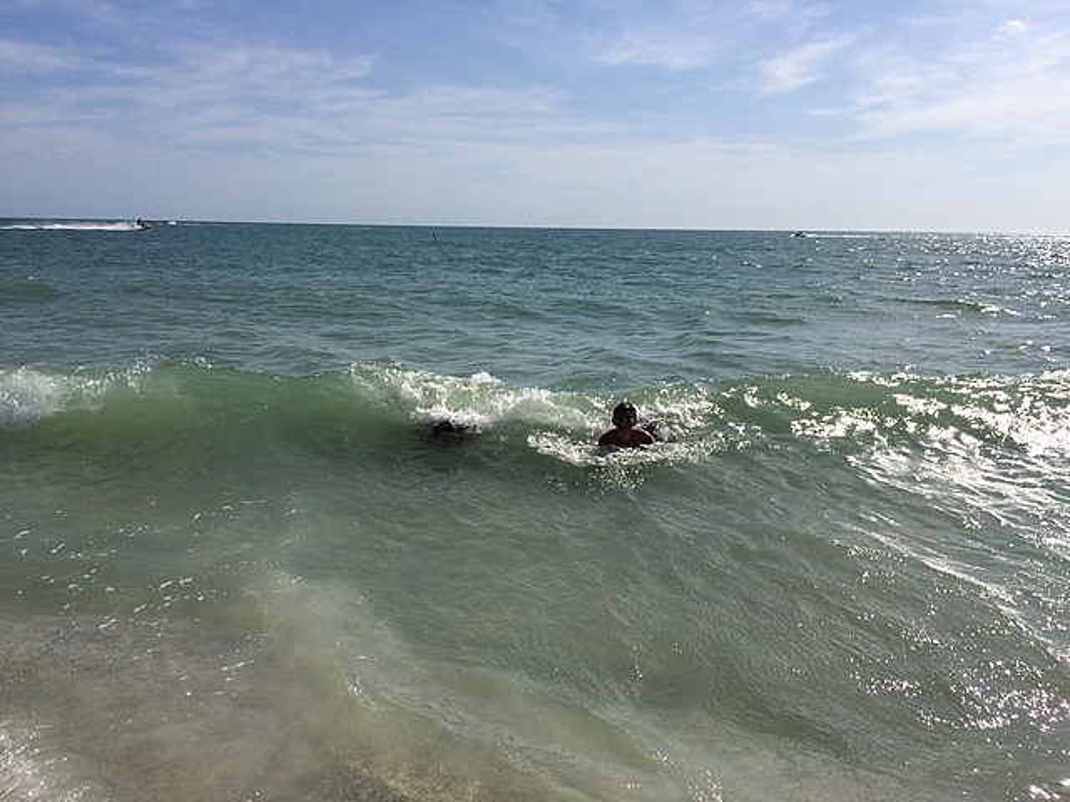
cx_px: 535
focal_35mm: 29
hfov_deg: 61.7
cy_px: 401
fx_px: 896
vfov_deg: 48.2
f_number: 2.2
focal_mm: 4.15
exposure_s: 1/6849
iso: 32
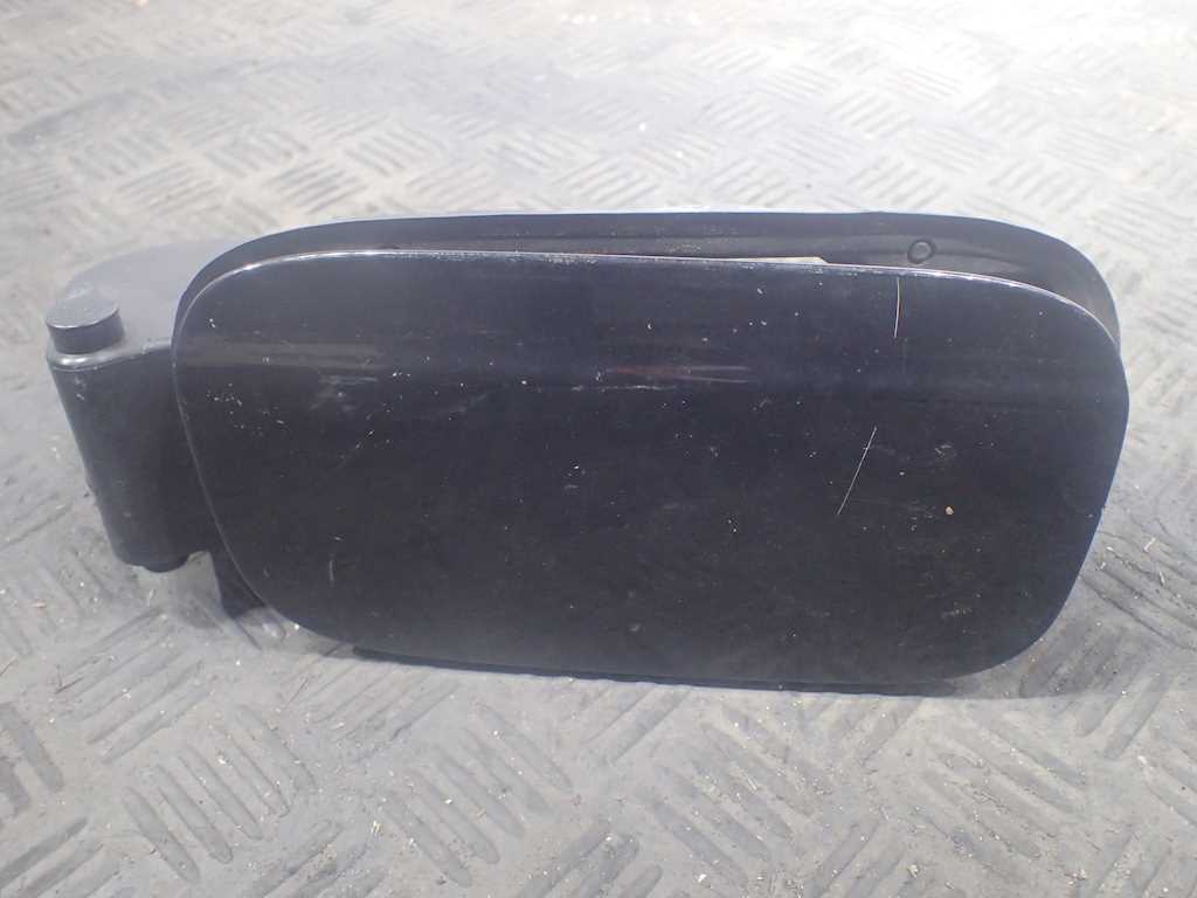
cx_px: 598
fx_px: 1037
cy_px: 449
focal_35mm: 30
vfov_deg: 46.8
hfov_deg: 60.0
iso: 640
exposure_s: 1/125
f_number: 2.3
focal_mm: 5.5
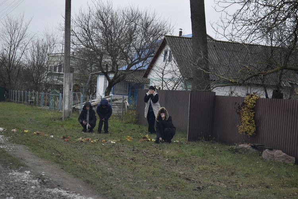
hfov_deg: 24.6
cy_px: 100
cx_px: 149
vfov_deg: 16.6
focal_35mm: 82
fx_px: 683
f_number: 5.6
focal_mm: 55
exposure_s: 1/400
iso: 400
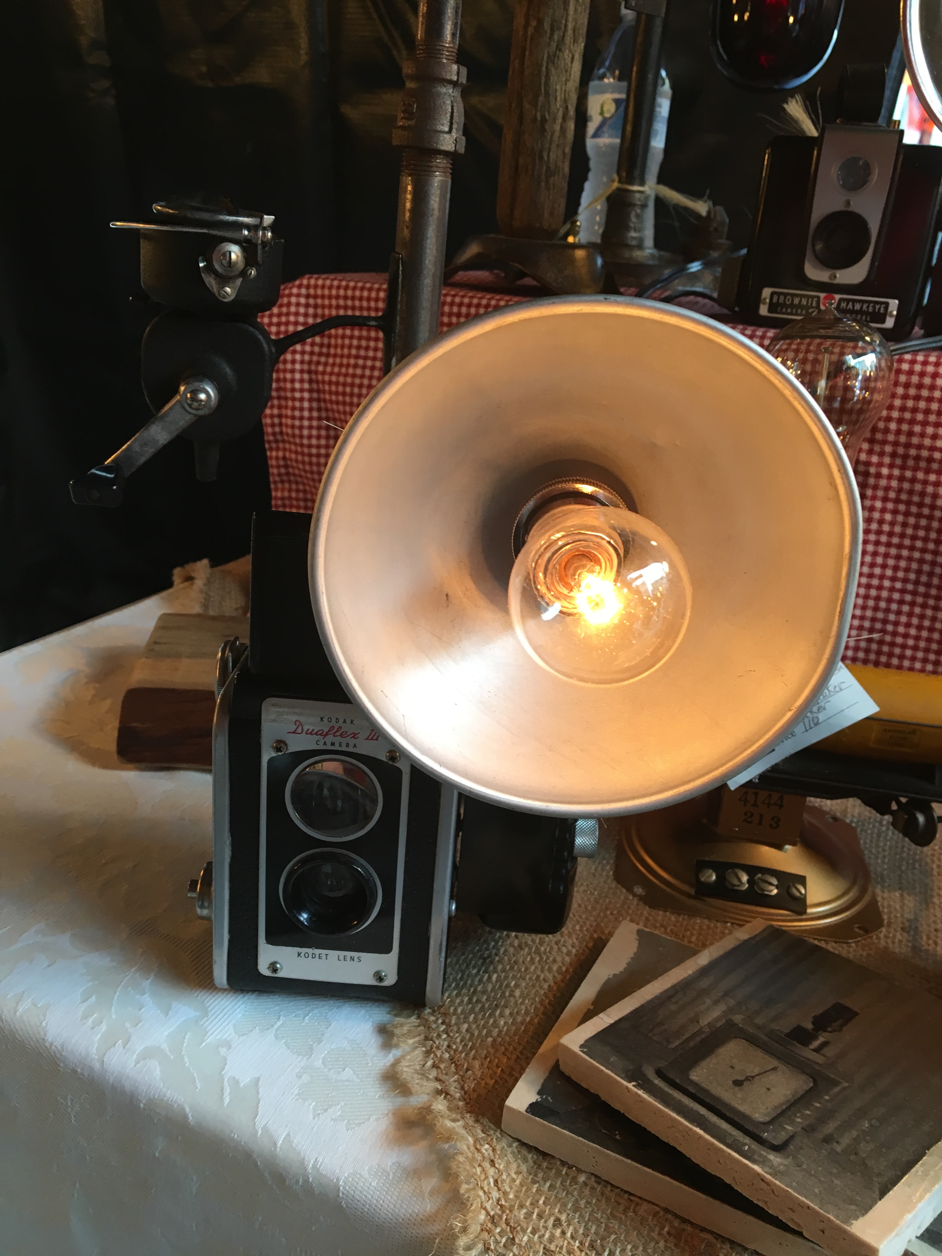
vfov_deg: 61.7
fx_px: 1052
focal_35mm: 29
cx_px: 471
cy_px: 628
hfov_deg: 48.2
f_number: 2.2
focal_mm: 4.15
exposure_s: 1/30
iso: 64
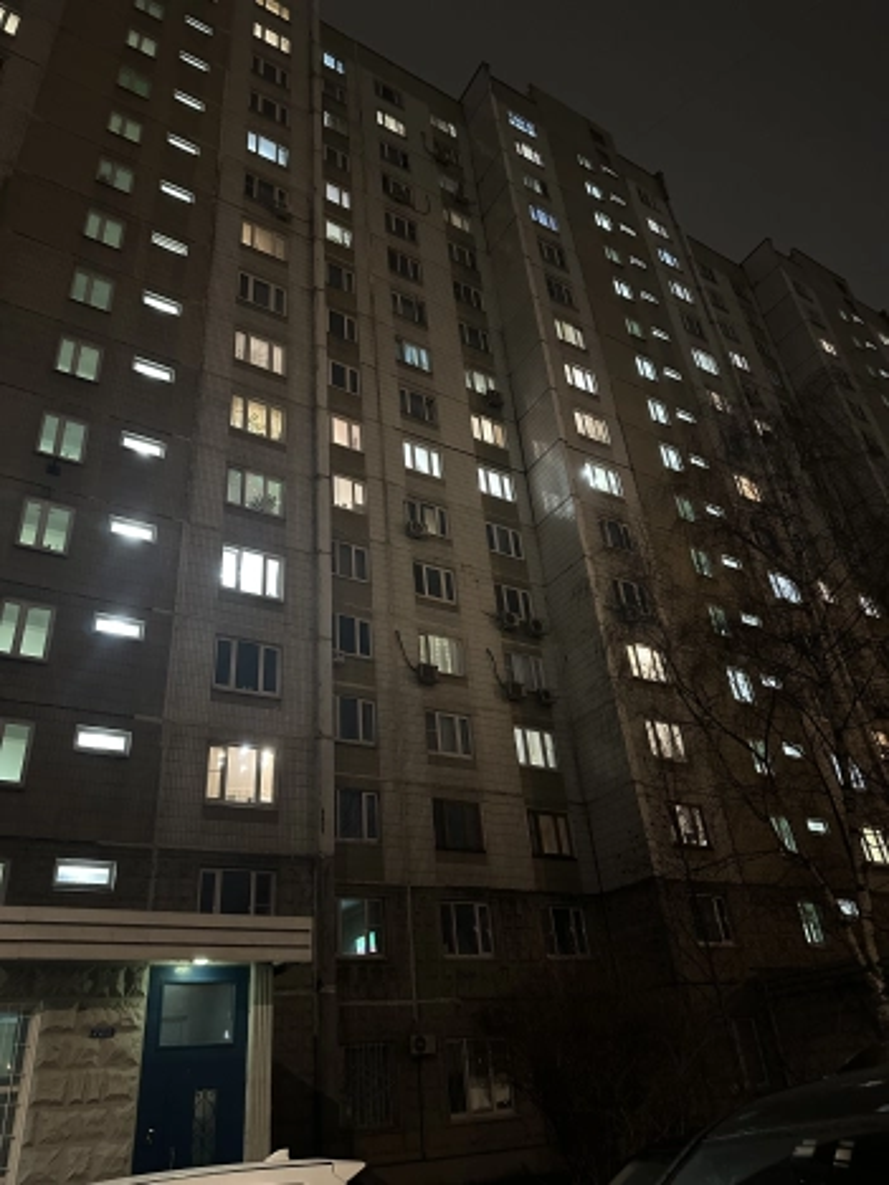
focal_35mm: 24
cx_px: 444
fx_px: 822
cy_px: 592
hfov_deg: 56.8
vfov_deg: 71.6
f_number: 1.78
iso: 2000
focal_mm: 6.86
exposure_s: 1/25
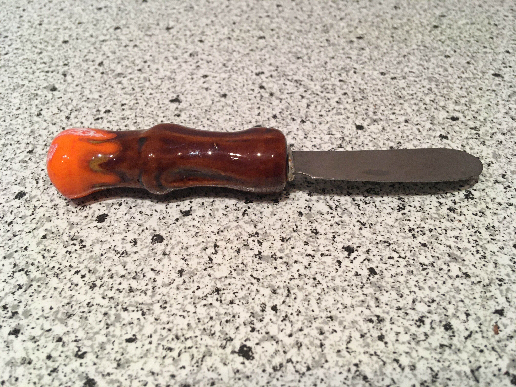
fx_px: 432
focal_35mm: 29
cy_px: 194
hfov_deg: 61.7
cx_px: 258
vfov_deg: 48.2
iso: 160
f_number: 2.2
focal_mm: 4.15
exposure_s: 1/33
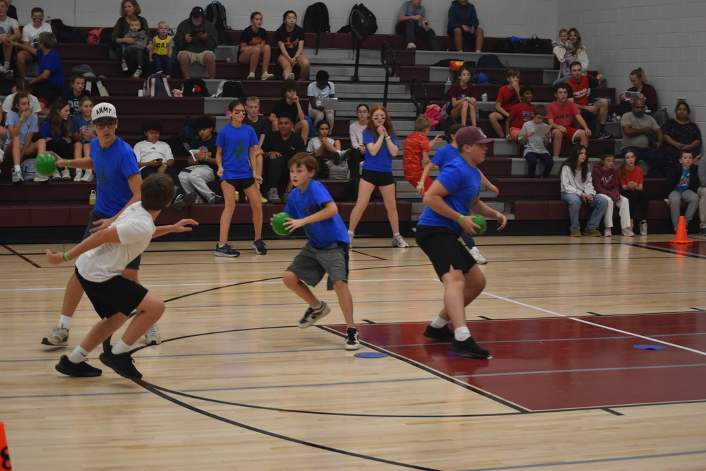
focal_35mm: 82
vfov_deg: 16.6
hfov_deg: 24.6
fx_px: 1618
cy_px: 236
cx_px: 353
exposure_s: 1/125
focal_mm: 55
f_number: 4
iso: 1100
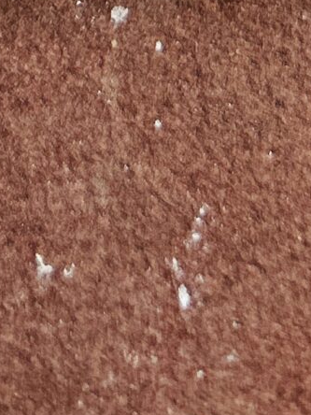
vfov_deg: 10.2
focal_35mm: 150
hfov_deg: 9.7
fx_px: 1797
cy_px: -771
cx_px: -83
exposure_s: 1/1553
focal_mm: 5.7
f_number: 1.5
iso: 50
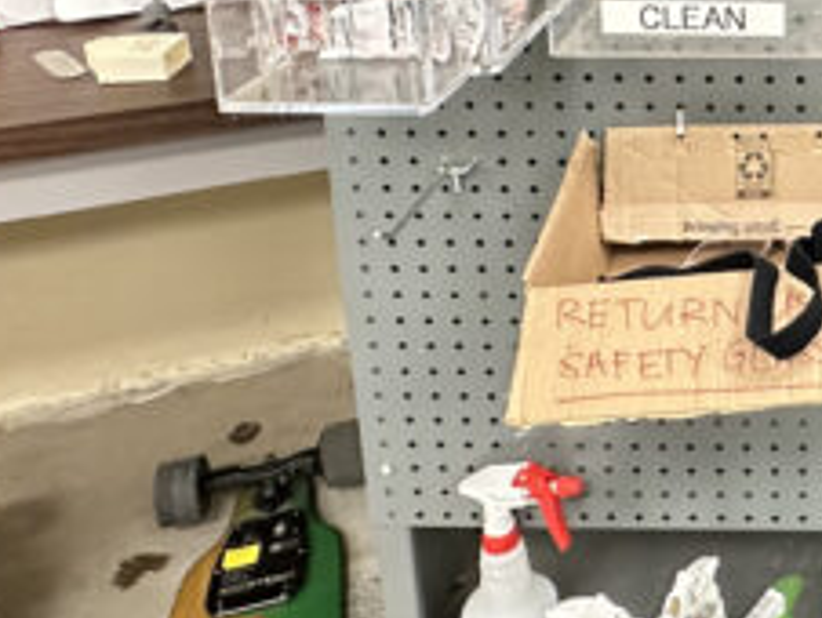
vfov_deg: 27.5
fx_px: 1165
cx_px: 866
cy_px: -44
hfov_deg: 34.5
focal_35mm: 49
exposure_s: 1/60
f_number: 2.2
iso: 640
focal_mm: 2.22
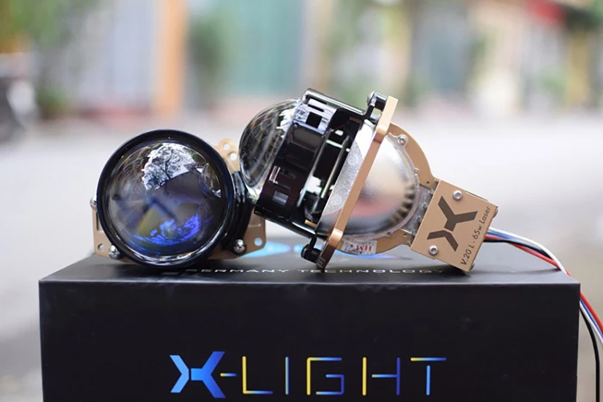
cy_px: 201
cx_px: 302
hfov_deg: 37.9
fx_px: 879
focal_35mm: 52
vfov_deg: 25.7
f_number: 1.8
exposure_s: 1/320
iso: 250
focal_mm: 35
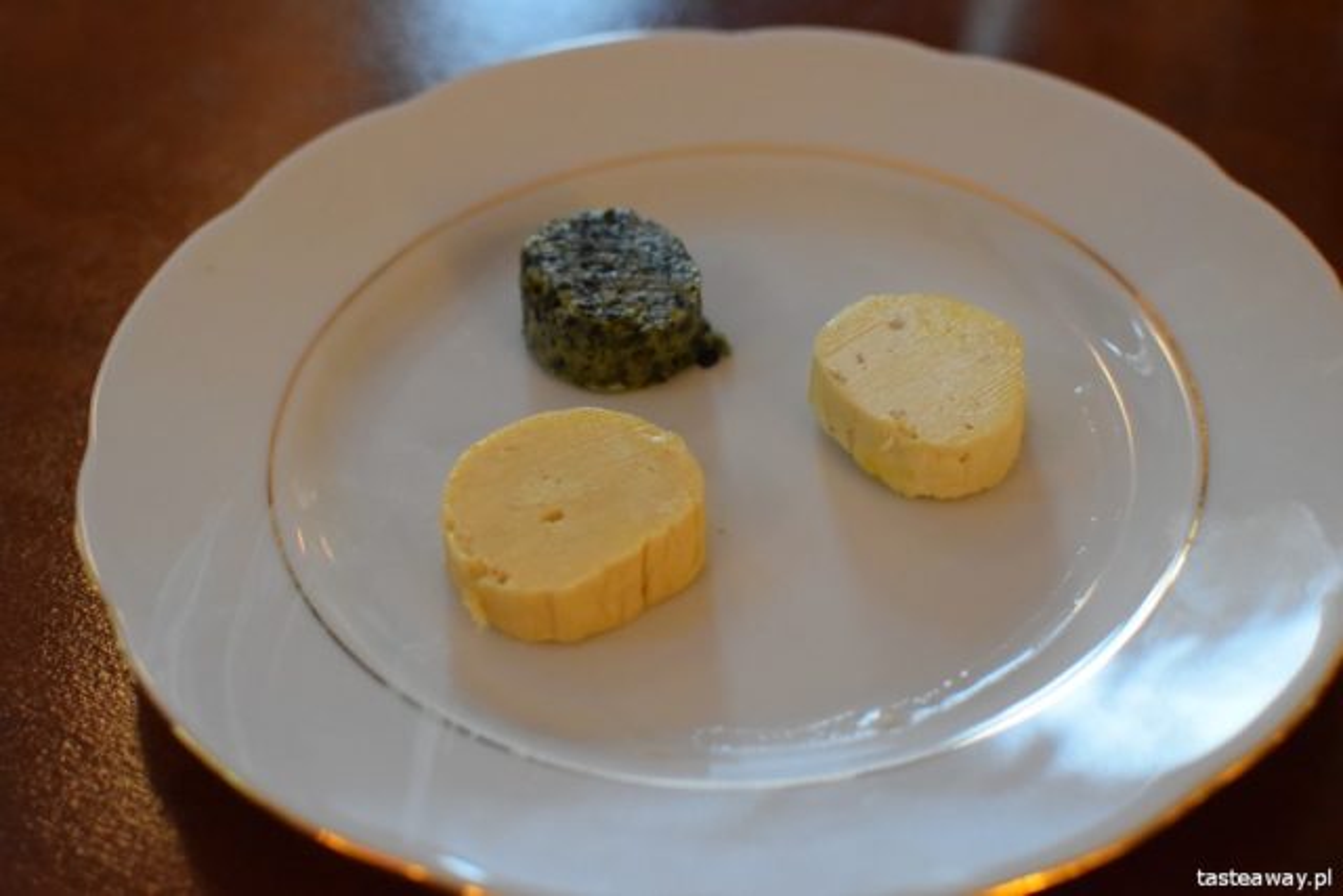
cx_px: 672
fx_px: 1959
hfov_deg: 37.8
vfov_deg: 25.8
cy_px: 448
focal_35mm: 52
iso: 4000
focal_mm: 35
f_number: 4.5
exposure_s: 1/125
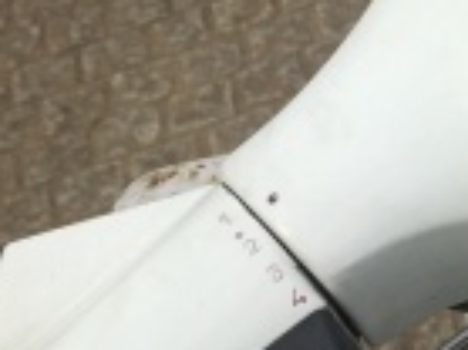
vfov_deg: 15.5
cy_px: 19
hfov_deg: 18.1
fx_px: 1270
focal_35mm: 94
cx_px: 747
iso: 25
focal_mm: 4.15
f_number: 2.2
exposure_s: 1/1026
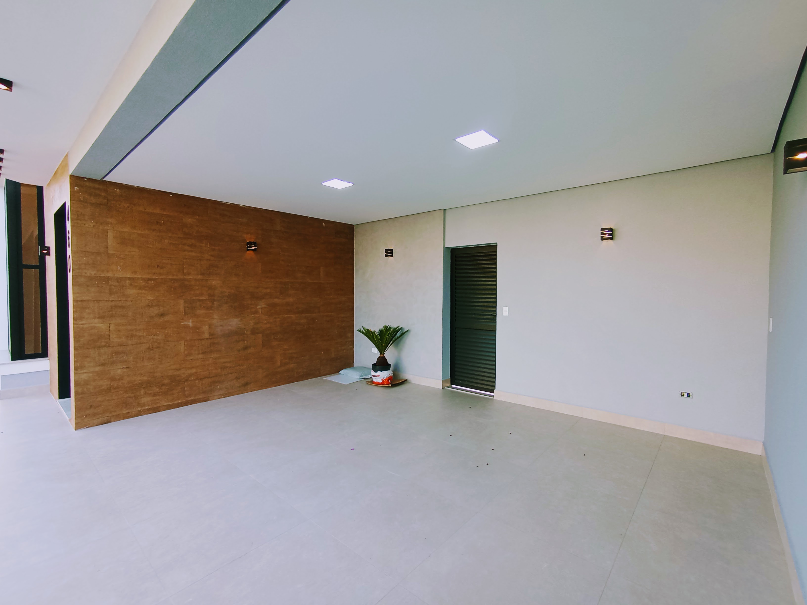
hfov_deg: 94.5
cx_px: 404
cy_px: 302
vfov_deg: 78.1
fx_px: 373
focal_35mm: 16
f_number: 2.2
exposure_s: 1/120
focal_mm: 1.65
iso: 62
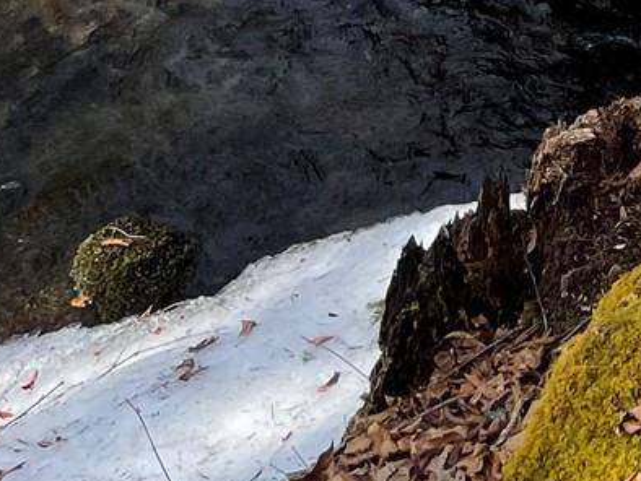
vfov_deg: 9.9
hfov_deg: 12.3
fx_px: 2501
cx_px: 1409
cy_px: -600
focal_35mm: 135
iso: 32
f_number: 1.6
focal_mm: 4.2
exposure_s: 1/682
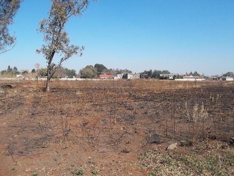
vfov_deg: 44.2
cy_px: 88
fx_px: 216
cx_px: 117
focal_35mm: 32
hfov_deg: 56.8
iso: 80
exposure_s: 1/160
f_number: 8.8
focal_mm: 5.7
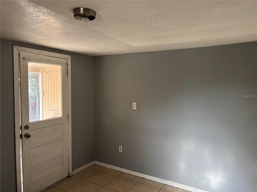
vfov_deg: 53.1
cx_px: 128
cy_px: 96
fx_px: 193
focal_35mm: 26
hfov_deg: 67.3
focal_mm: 5.96
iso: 200
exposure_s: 1/60
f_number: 1.6
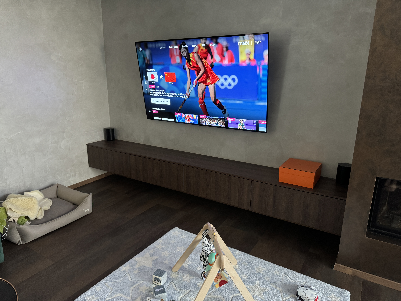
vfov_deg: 56.8
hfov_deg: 71.6
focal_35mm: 24
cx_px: 200
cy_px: 150
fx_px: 278
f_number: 1.78
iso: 200
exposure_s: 1/64
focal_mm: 6.76
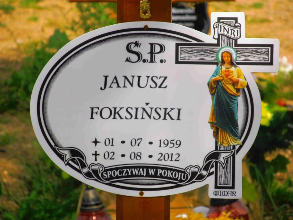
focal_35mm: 240
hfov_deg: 8.2
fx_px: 2031
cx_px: 146
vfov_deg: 6.2
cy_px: 110
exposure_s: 1/400
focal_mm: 42.54
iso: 80
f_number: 5.7
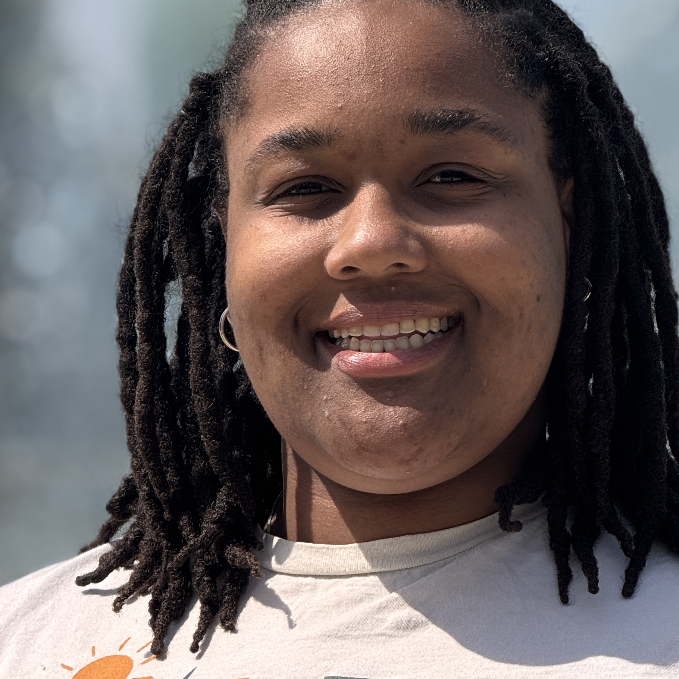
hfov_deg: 7.4
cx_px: 412
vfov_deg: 7.4
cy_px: 410
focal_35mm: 235
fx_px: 5215
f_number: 2.8
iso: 50
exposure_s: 1/1422
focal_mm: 15.66
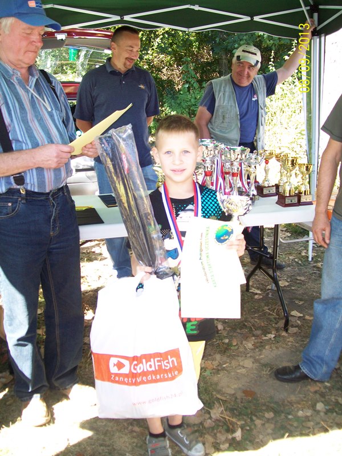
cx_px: 171
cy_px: 228
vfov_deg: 54.0
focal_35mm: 34
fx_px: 448
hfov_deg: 41.8
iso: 64
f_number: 2.7
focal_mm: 6.1
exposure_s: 1/80
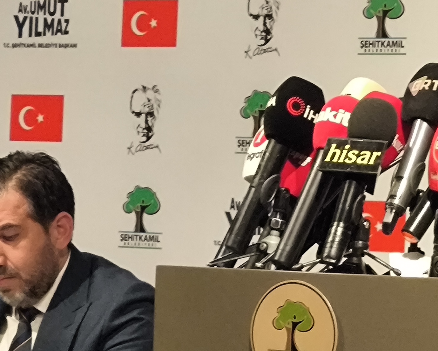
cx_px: 467
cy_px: 165
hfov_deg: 8.4
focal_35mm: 229
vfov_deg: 6.8
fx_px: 2968
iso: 800
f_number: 1.9
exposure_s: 1/120
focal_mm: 7.1
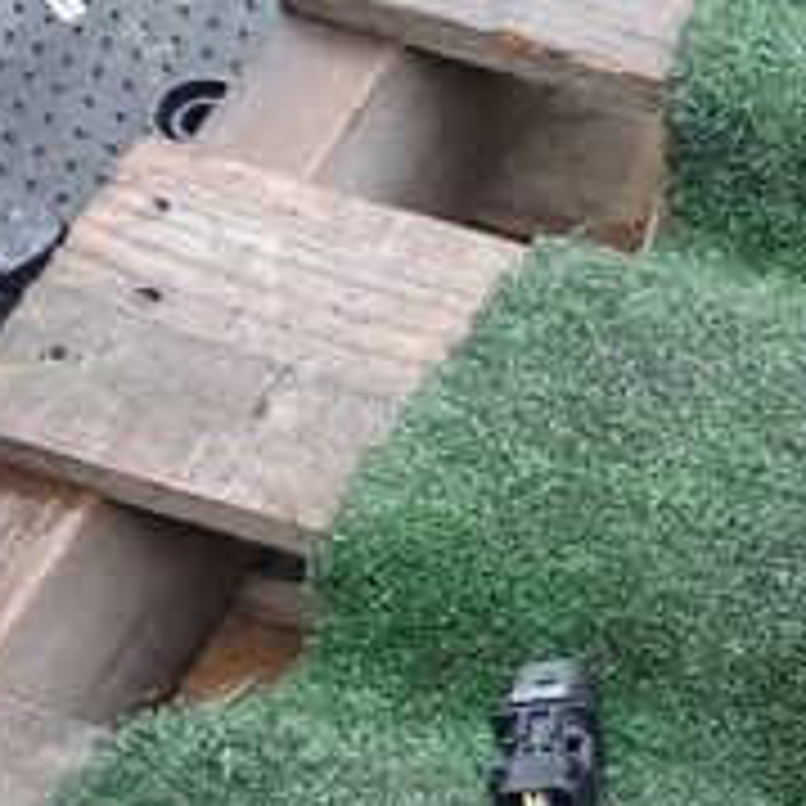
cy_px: 725
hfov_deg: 17.0
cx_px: 1324
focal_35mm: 89
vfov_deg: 19.2
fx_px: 2345
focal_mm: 5.4
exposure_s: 1/80
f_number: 2.3
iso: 100
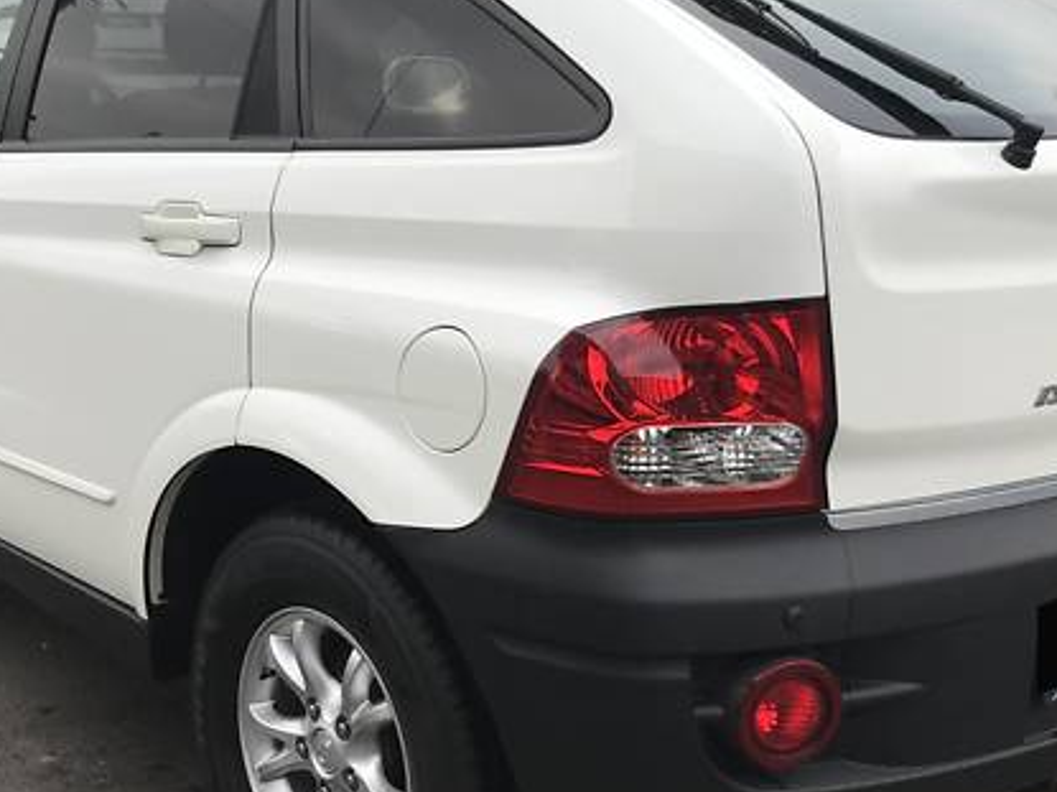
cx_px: 474
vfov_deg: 27.0
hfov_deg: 35.5
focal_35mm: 54
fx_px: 1648
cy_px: 364
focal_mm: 4
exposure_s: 1/573
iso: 20
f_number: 1.8
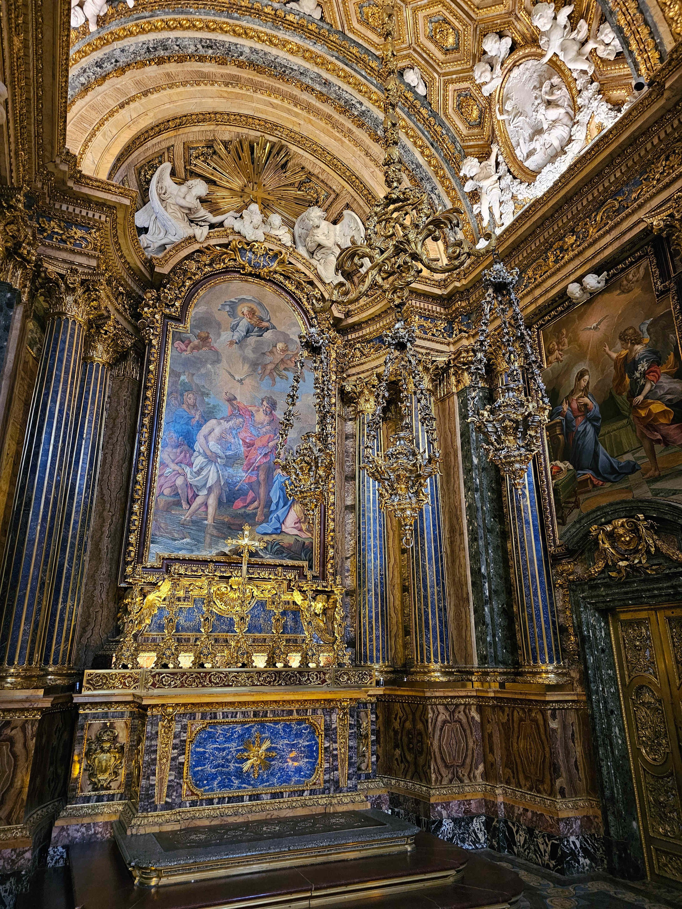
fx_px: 604
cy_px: 454
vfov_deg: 73.9
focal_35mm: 23
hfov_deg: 58.9
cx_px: 341
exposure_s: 1/25
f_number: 1.7
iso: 640
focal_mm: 6.3
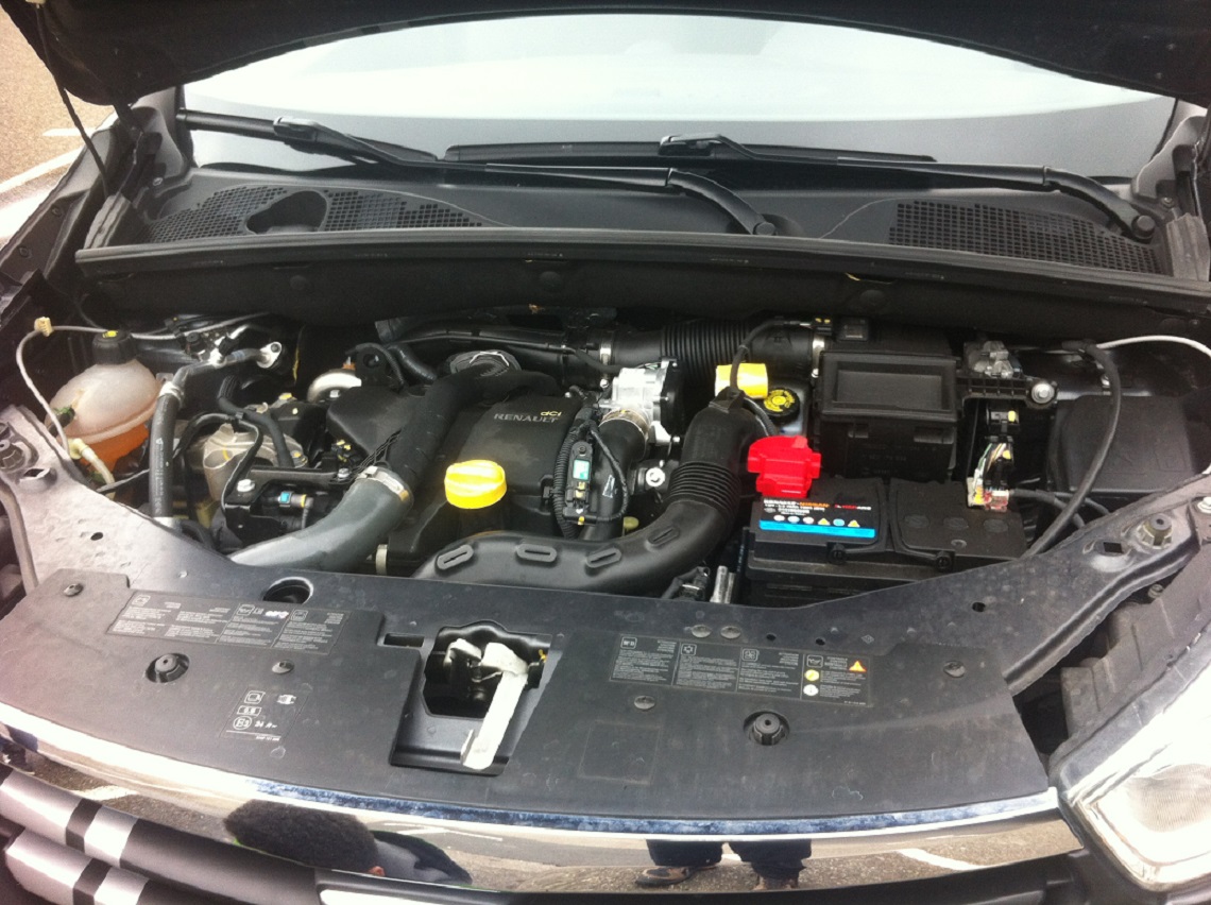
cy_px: 452
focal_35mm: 35
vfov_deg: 40.6
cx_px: 606
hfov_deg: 52.7
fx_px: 1223
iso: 100
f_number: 2.8
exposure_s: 1/60
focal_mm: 3.85
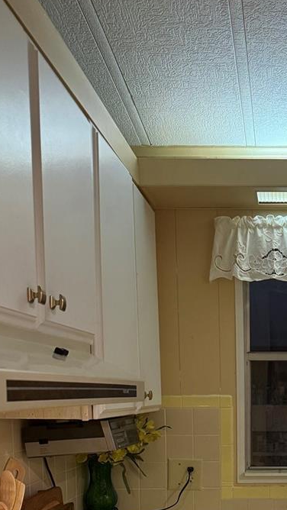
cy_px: 449
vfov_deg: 40.7
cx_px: 297
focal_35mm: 47
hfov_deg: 24.1
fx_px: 636
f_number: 1.78
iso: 400
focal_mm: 6.76
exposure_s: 1/120
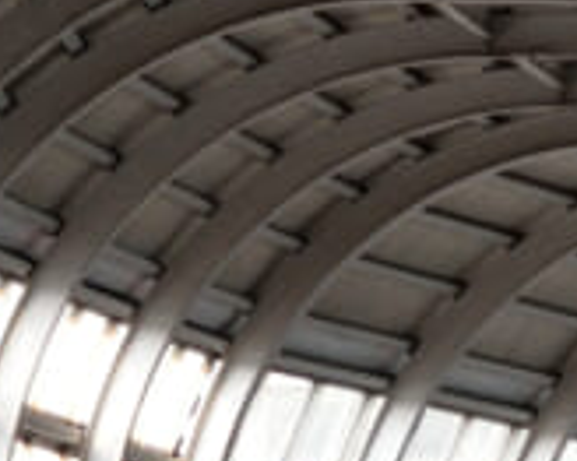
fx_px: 8242
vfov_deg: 3.2
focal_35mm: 483
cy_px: 702
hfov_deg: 4.0
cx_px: 932
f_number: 4
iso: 720
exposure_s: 1/60
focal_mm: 55
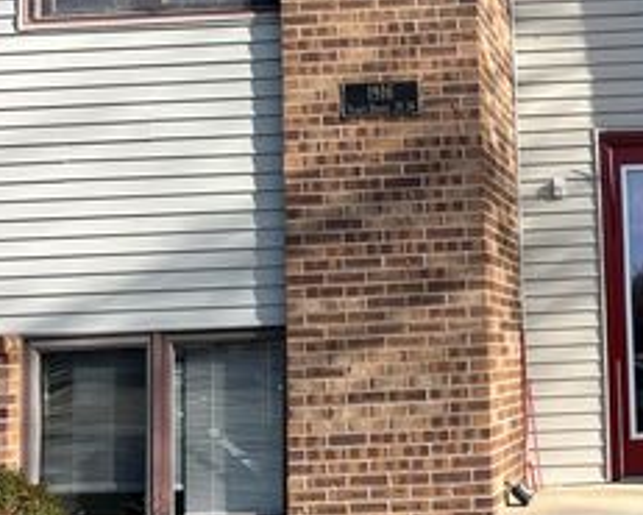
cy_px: 260
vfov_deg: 27.6
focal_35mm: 55
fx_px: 1047
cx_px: 679
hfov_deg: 31.0
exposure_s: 1/1972
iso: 50
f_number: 1.5
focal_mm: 5.7
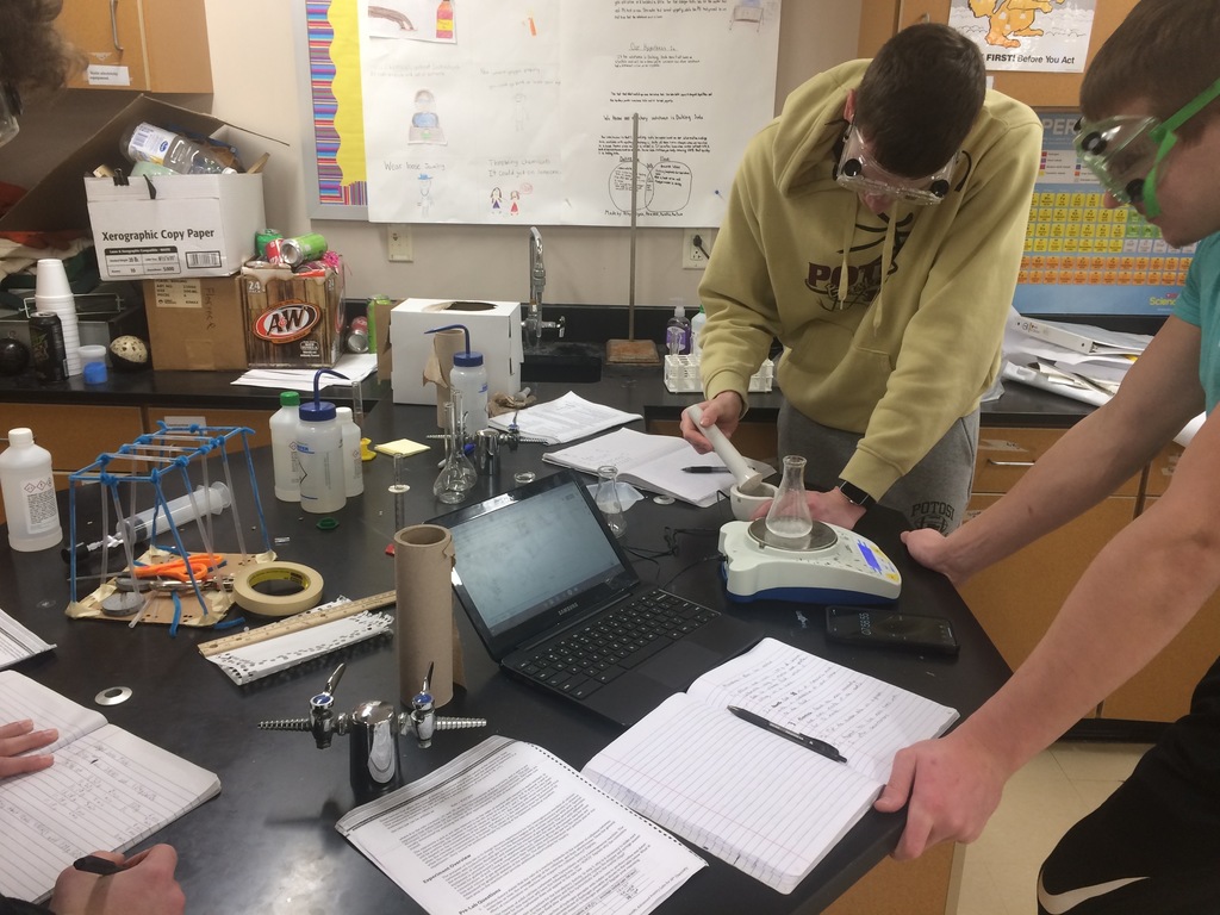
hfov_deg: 61.7
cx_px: 610
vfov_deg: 48.2
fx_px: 1022
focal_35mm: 29
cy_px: 458
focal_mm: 4.15
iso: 50
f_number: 2.2
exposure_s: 1/30
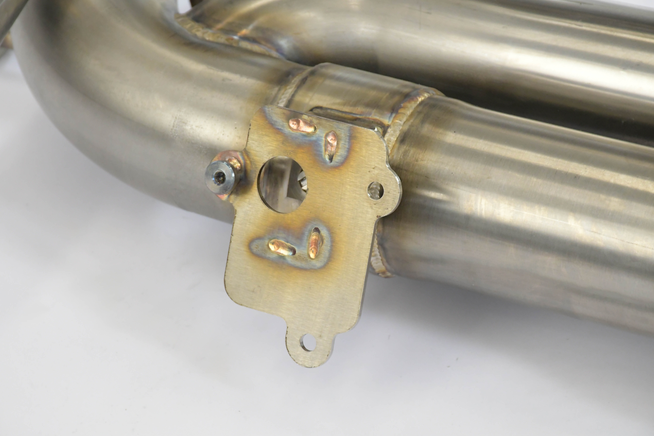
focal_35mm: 169
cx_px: 328
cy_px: 217
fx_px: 3070
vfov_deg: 8.1
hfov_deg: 12.2
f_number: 10
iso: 4000
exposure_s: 1/160
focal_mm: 112
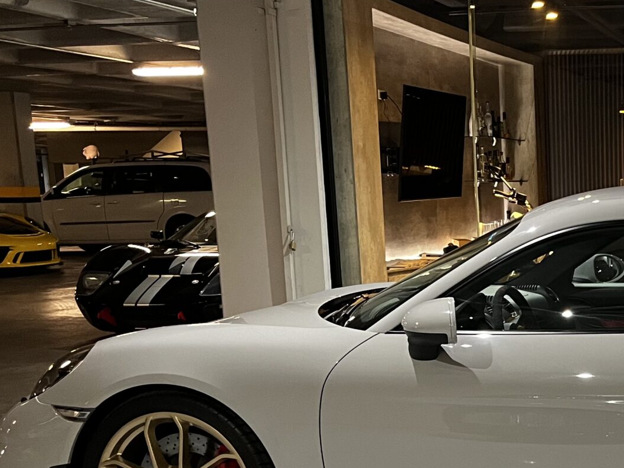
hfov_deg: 28.7
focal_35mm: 63
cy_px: 408
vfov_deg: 22.8
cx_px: 633
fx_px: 1135
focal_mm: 5.1
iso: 320
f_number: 1.6
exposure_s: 1/60
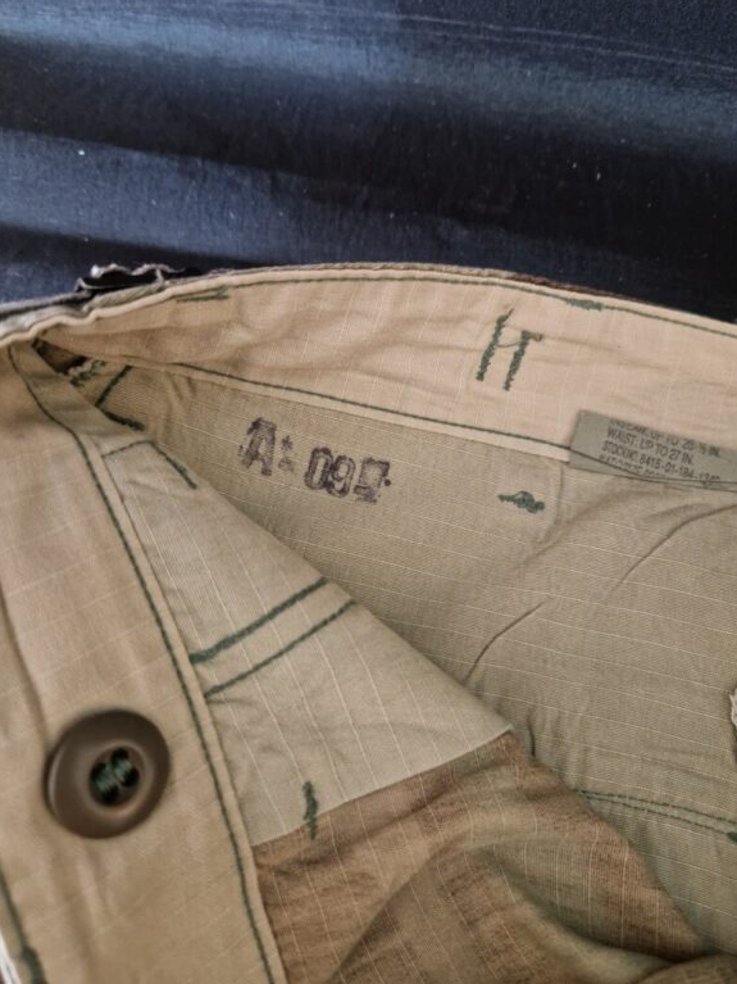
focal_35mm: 24
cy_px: 505
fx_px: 681
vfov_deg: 71.6
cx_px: 367
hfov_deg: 56.8
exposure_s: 1/20
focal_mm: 5.4
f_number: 1.8
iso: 500
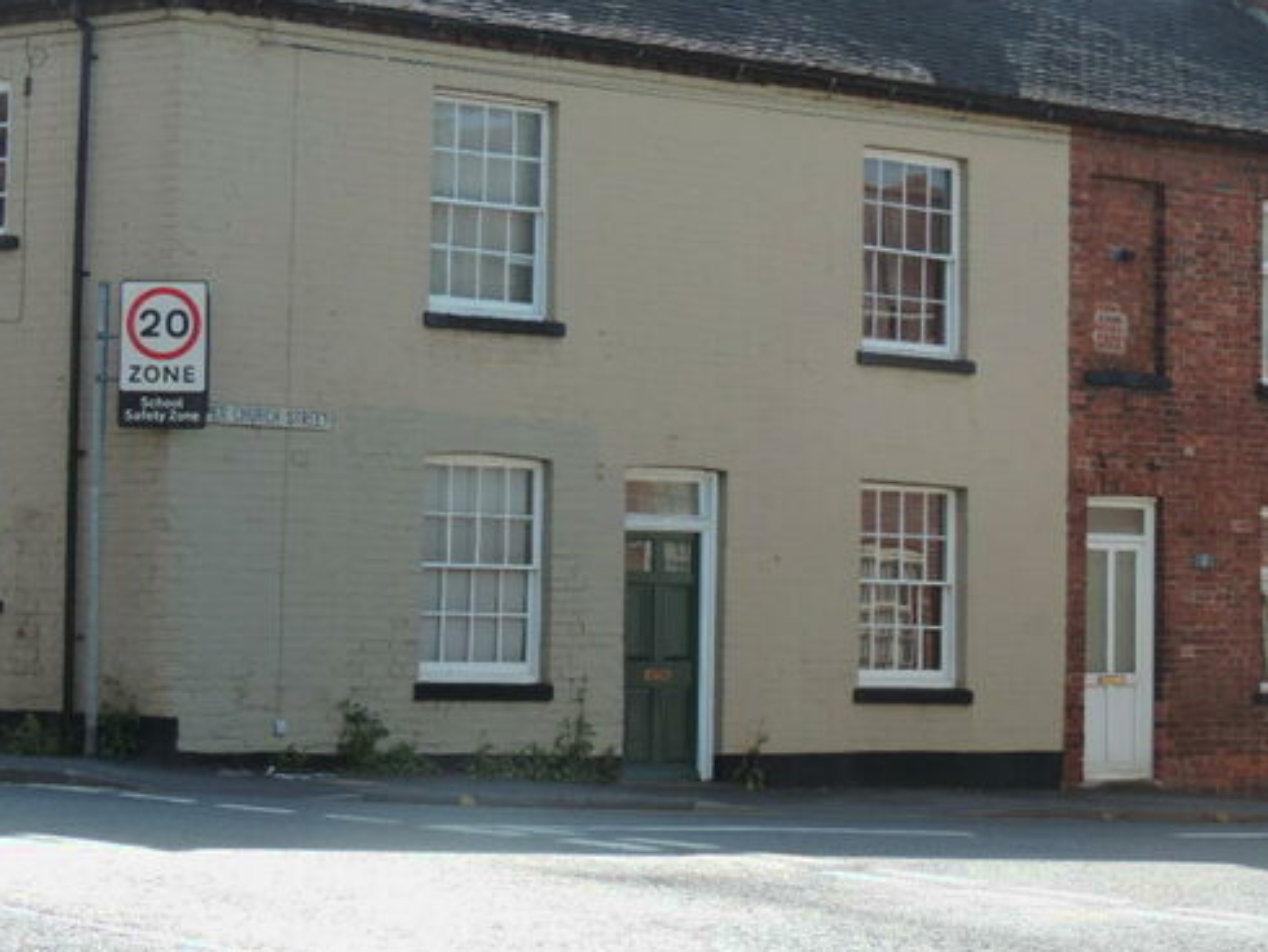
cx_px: 714
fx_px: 3665
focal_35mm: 100
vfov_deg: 14.8
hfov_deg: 19.6
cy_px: 343
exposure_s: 1/320
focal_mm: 12.4
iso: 80
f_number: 3.9
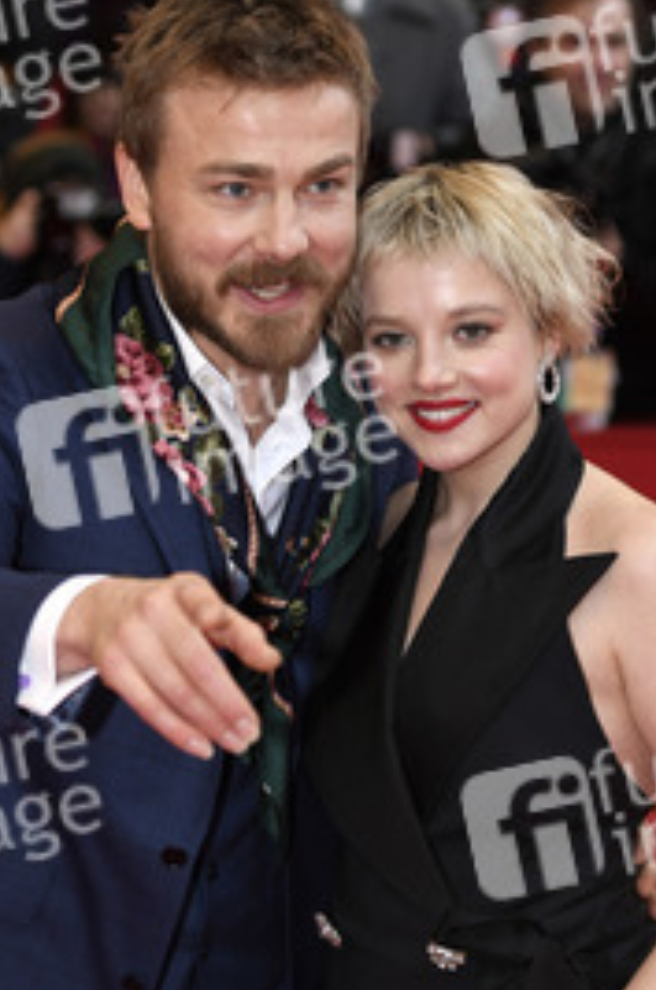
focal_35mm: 120
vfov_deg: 17.1
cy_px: 627
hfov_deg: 11.4
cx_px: 315
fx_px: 3293
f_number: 3.5
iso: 640
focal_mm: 80
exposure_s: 1/640
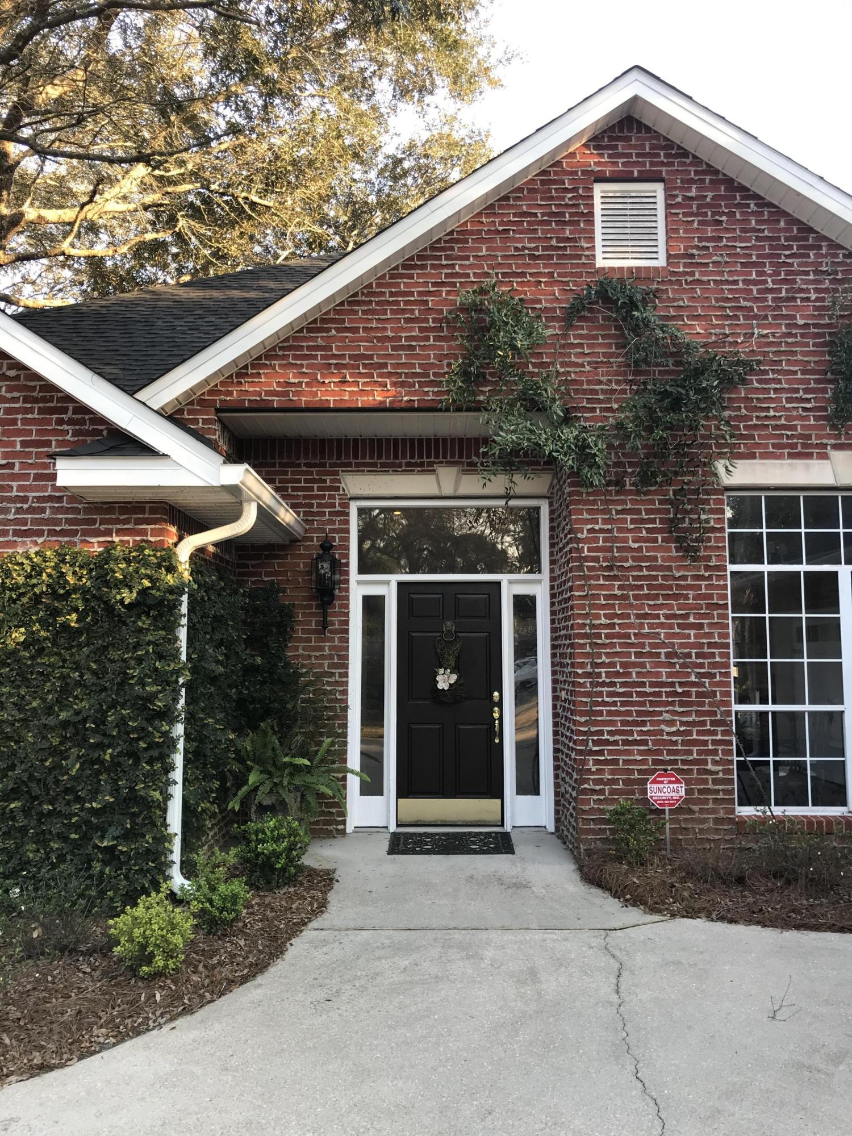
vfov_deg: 63.4
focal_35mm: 28
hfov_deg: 49.7
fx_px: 919
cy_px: 568
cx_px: 426
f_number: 1.8
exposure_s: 1/124
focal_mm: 3.99
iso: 20
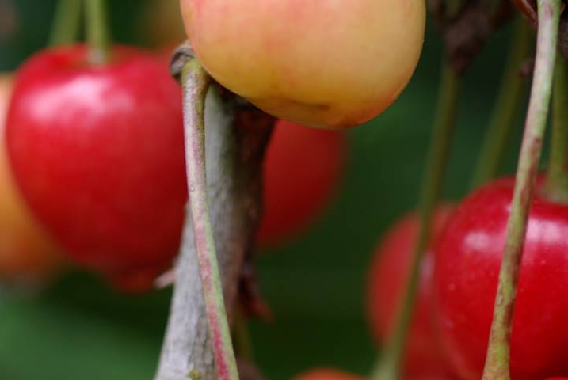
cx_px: 429
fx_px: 1850
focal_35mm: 117
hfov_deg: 17.4
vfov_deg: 11.6
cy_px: 399
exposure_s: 1/90
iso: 100
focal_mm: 35
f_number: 3.5
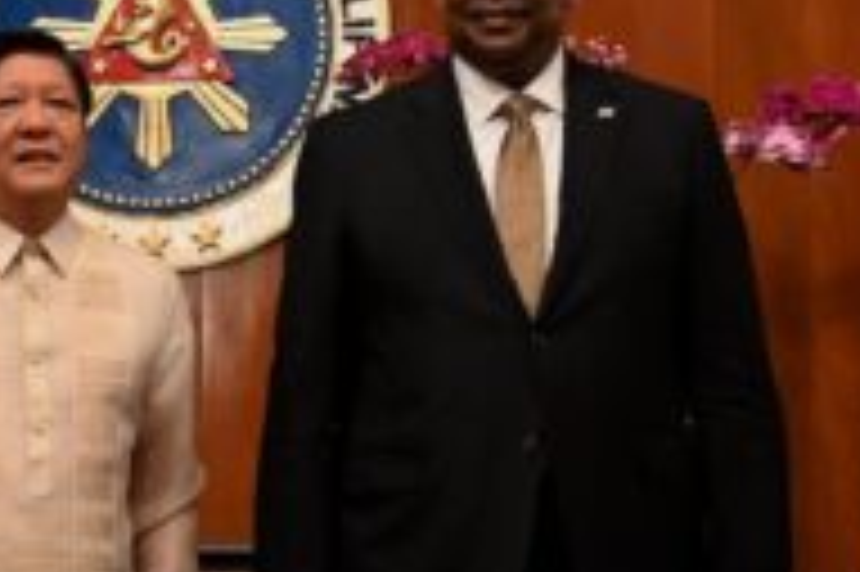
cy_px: 493
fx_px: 2281
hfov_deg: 21.0
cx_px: 144
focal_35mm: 96
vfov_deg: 14.2
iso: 6400
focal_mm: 30.5
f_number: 4
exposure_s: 1/200
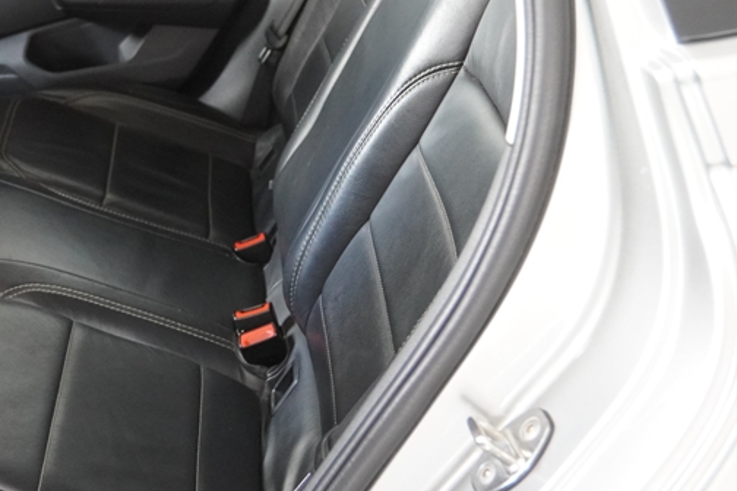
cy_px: 121
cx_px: 45
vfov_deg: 22.1
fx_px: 1249
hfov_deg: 31.1
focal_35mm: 61
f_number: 2.8
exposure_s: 1/160
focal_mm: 20
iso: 1600
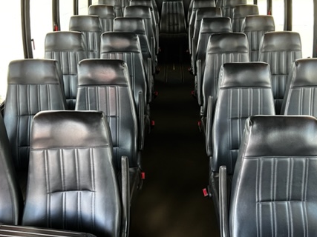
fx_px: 357
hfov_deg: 47.8
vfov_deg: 36.8
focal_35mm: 39
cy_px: 107
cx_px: 178
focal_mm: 5.7
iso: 200
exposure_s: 1/60
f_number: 1.5
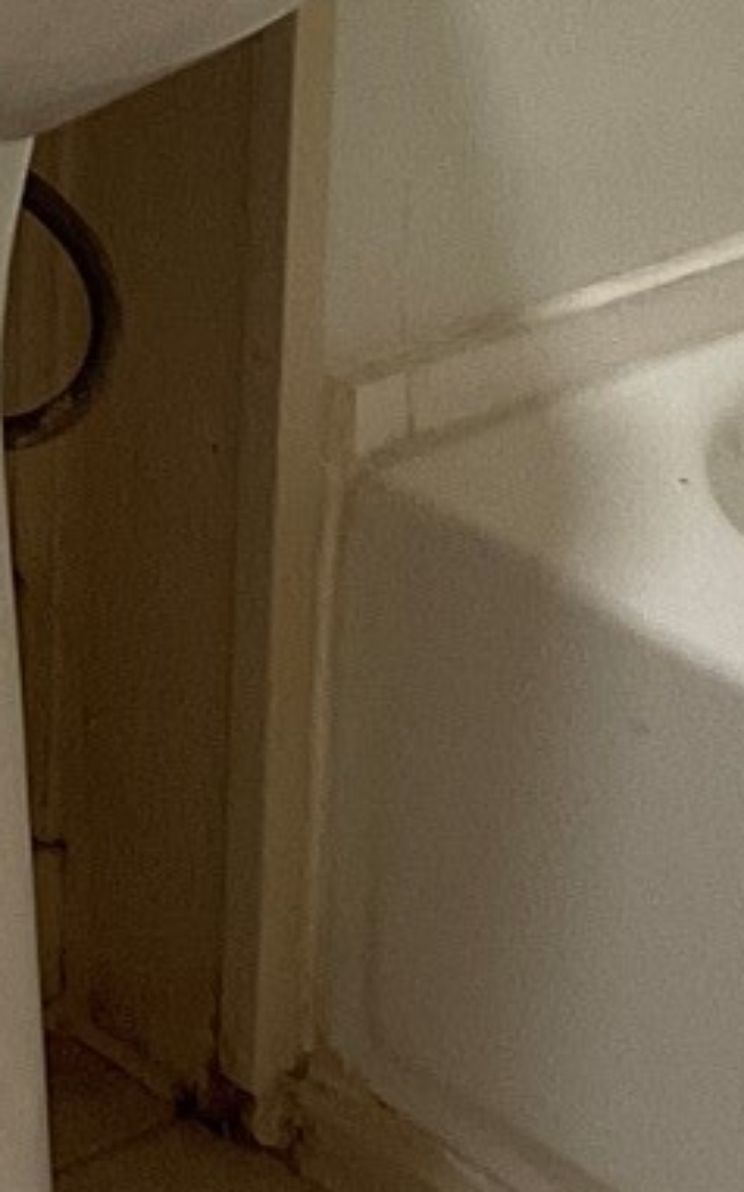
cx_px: -488
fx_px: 5030
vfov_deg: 13.2
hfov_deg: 8.2
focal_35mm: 155
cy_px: -222
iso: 160
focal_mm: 3
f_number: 1.8
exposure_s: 1/60
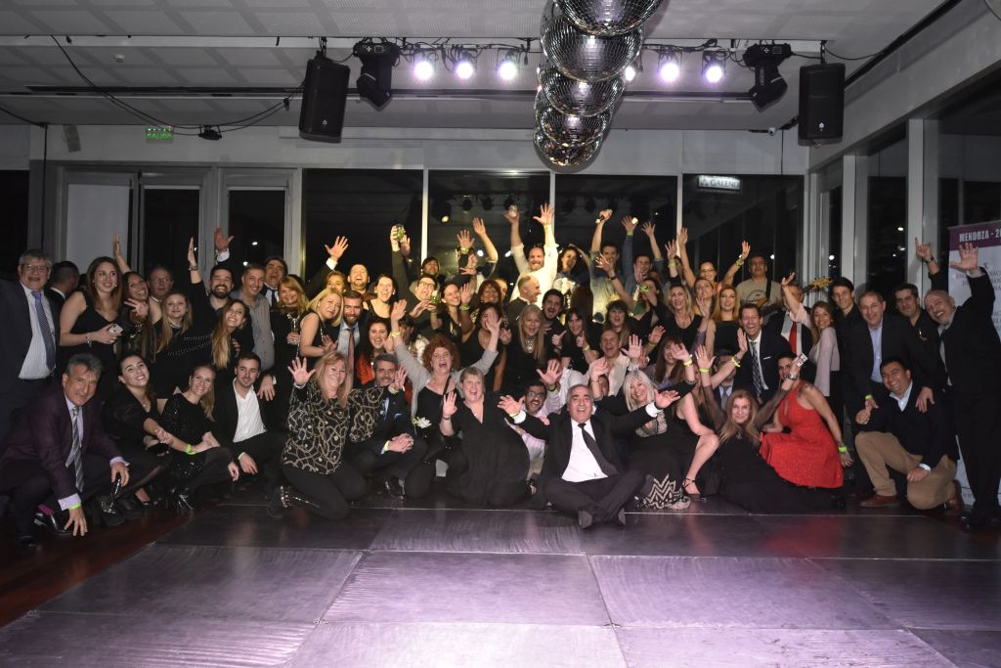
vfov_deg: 43.6
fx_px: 834
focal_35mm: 30
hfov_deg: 61.9
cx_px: 500
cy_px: 334
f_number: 5.6
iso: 1000
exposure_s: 1/60
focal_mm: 20
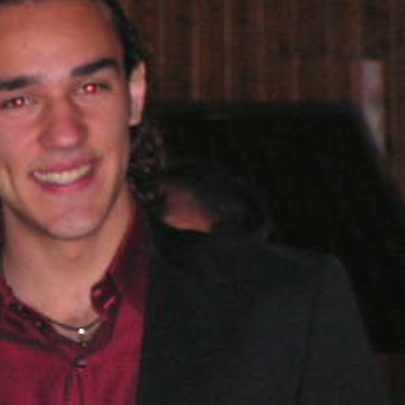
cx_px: -20
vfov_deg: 5.4
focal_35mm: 322
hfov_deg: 5.4
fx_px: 4262
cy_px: 202
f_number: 3.4
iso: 200
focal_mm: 22.8
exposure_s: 1/160
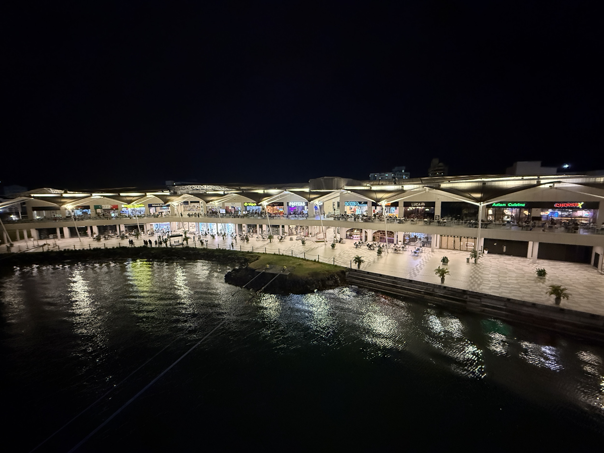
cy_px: 226
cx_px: 302
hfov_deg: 102.1
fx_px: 244
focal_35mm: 14
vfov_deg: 85.7
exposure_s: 1/60
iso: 1250
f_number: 2.2
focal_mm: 2.22
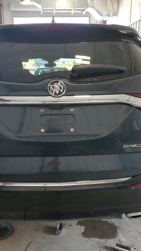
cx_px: 52
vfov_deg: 52.8
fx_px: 253
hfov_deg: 31.0
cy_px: 126
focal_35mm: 38
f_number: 1.5
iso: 60
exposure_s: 1/120
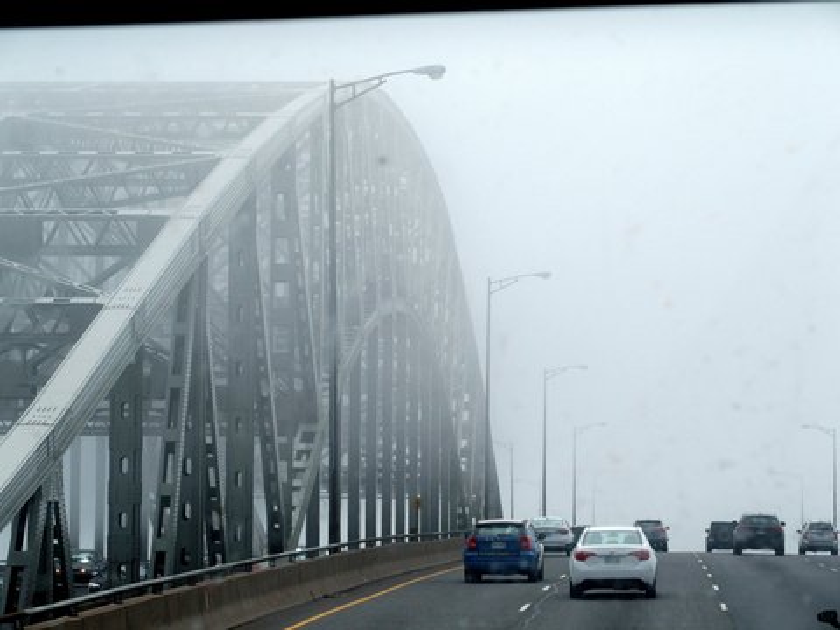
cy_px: 315
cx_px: 420
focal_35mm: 135
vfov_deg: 11.0
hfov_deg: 14.6
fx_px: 3276
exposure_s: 1/1000
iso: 100
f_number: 5
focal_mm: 28.8
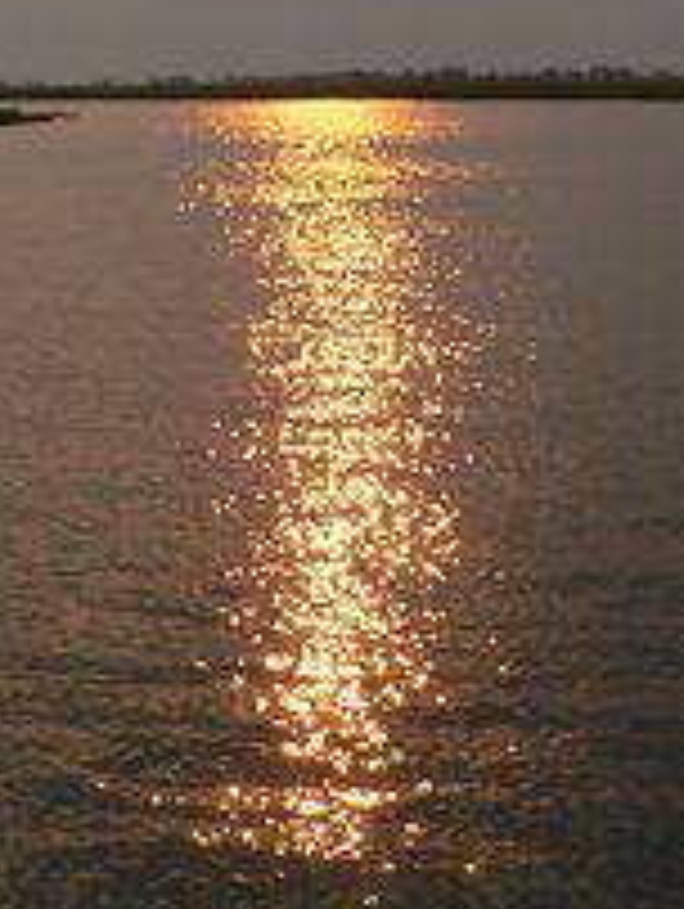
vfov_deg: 21.2
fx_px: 2340
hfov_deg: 16.6
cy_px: -18
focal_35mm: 89
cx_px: 335
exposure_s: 1/500
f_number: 5.2
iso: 80
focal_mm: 6
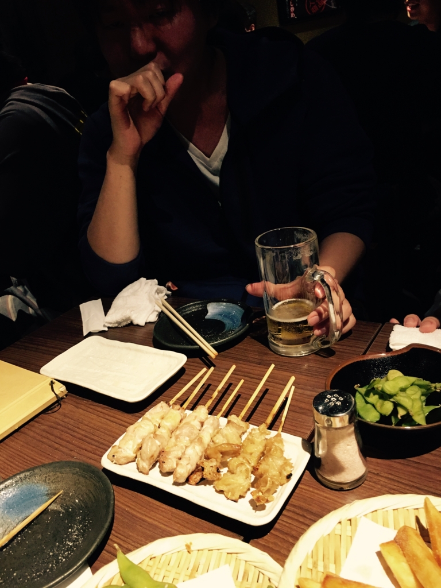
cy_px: 294
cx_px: 220
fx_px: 493
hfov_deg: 48.2
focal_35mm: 29
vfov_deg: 61.7
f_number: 2.2
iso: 160
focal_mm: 4.15
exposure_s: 1/30
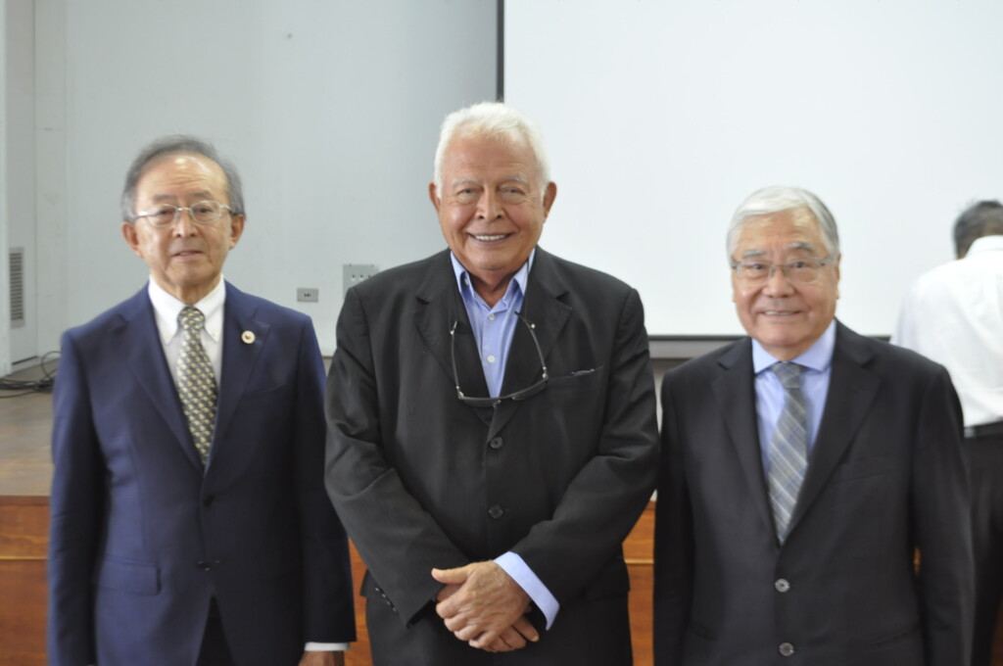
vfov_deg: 26.4
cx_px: 502
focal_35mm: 51
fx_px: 1419
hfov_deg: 38.9
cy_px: 333
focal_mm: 34
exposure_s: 1/13
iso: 800
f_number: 6.3
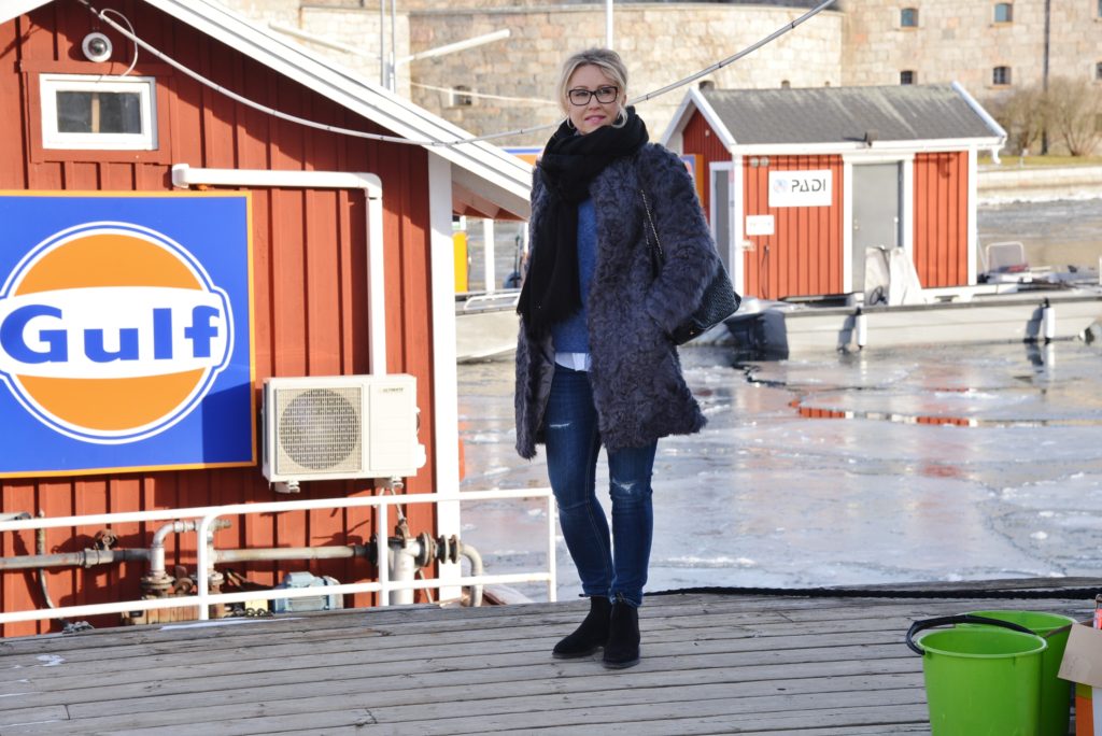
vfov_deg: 16.1
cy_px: 368
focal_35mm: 85
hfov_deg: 23.9
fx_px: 2603
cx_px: 551
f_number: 8
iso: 320
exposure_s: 1/160
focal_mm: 85
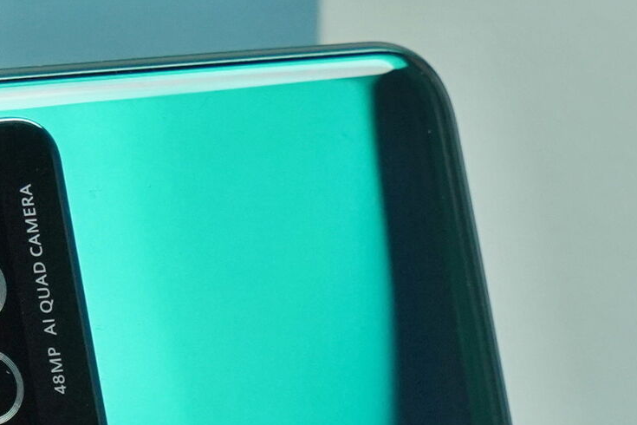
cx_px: 276
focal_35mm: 128
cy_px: 457
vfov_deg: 10.6
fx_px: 2265
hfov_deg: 16.0
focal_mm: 49
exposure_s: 1/500
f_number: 5.6
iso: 2500
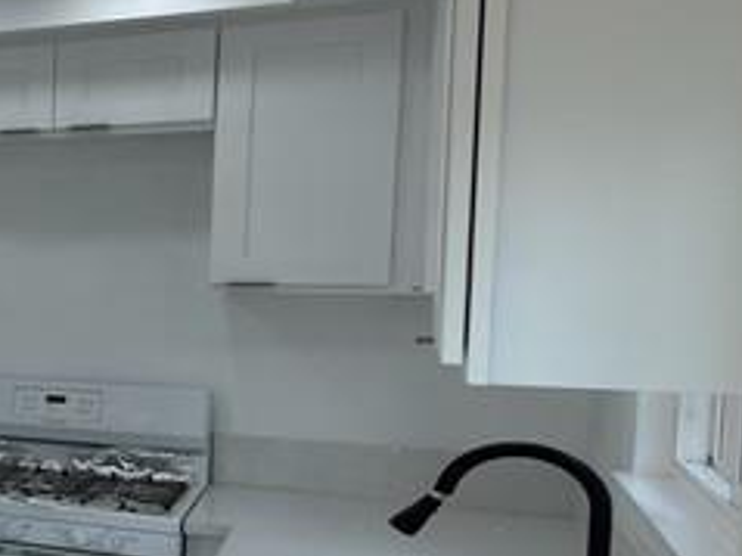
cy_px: 332
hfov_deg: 18.2
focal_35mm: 60
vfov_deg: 24.4
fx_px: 1285
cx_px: -804
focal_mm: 2.22
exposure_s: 1/134
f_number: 2.2
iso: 25
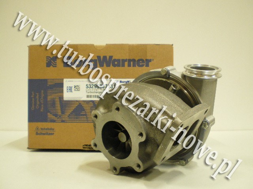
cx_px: 126
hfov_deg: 49.0
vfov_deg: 37.7
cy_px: 94
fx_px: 278
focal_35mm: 38
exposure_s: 1/5
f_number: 3.1
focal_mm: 6.3
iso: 400
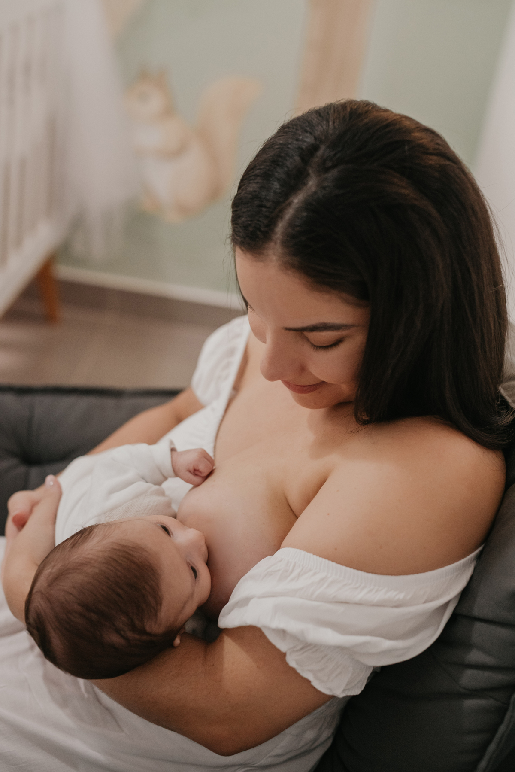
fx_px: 1072
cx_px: 258
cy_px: 386
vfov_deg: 39.6
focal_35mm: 50
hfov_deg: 27.0
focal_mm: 50
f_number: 2.8
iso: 1600
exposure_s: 1/200
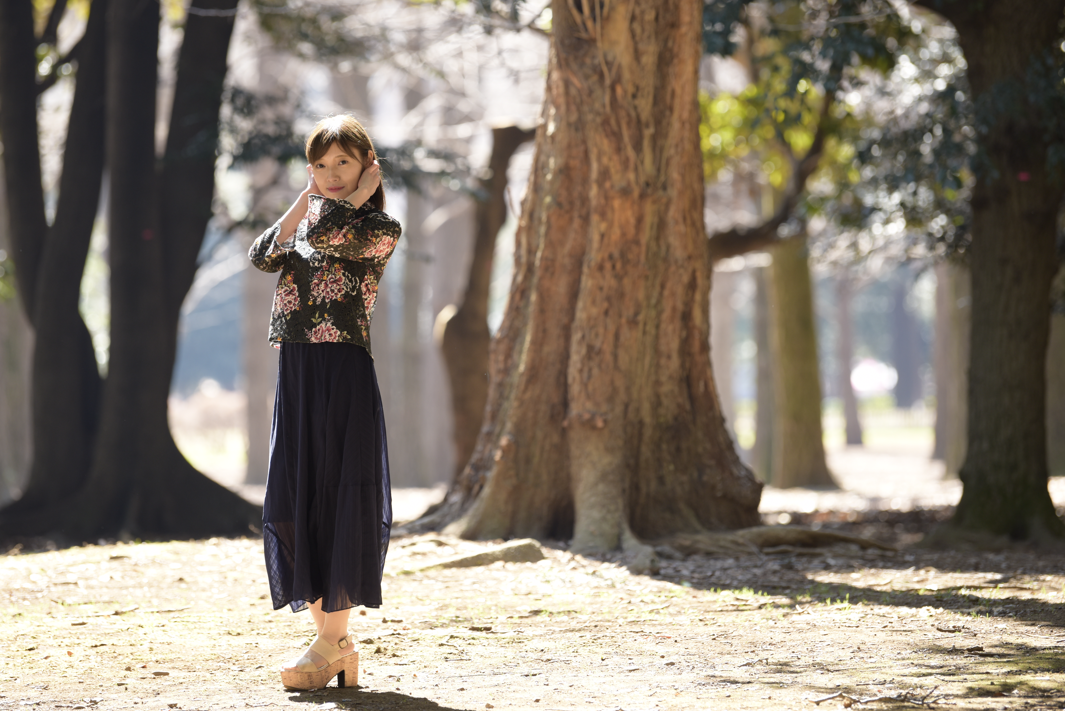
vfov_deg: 6.4
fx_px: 6392
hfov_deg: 9.5
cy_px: 270
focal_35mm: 216
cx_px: 503
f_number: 2.8
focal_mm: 165
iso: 200
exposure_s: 1/200
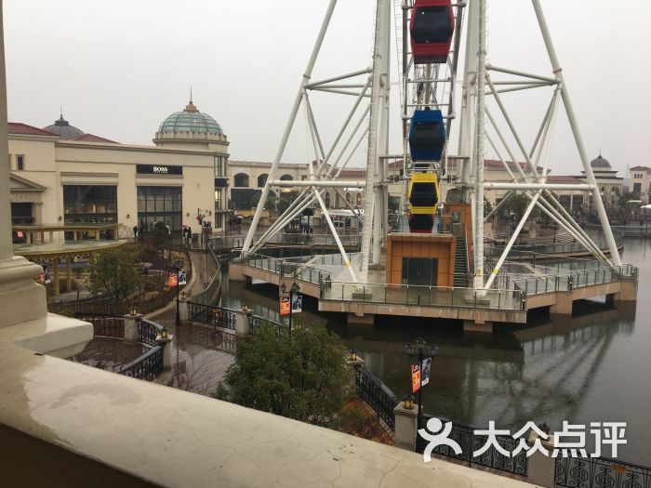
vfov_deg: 48.2
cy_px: 244
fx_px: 545
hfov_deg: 61.7
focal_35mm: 29
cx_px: 326
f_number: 2.2
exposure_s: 1/100
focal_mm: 4.15
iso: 25
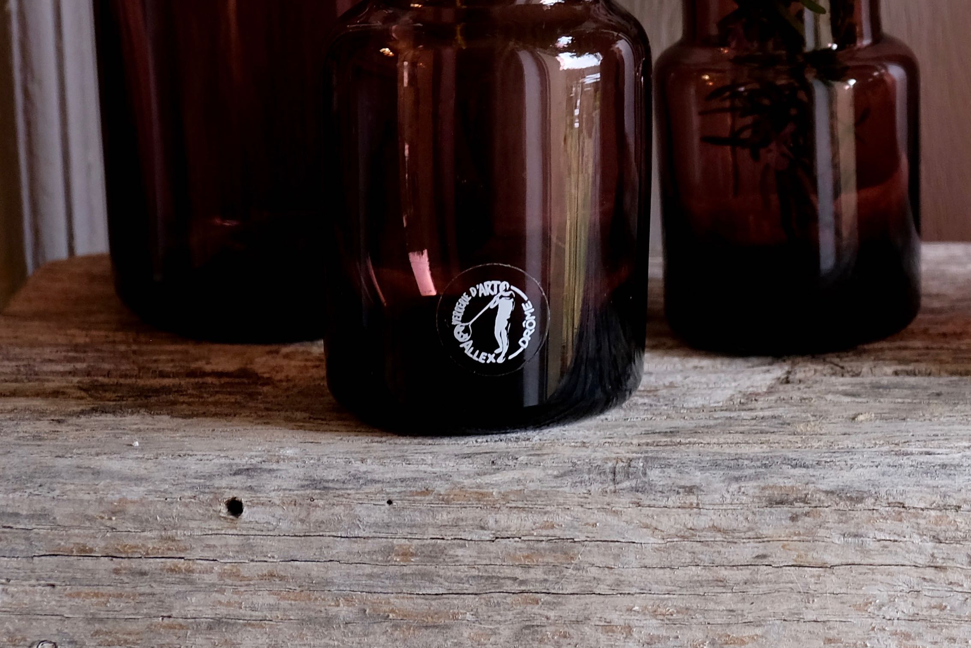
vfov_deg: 9.2
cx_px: 1201
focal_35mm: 148
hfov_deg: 13.4
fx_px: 3992
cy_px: -34
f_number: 3.6
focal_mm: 37.4
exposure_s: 1/125
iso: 800
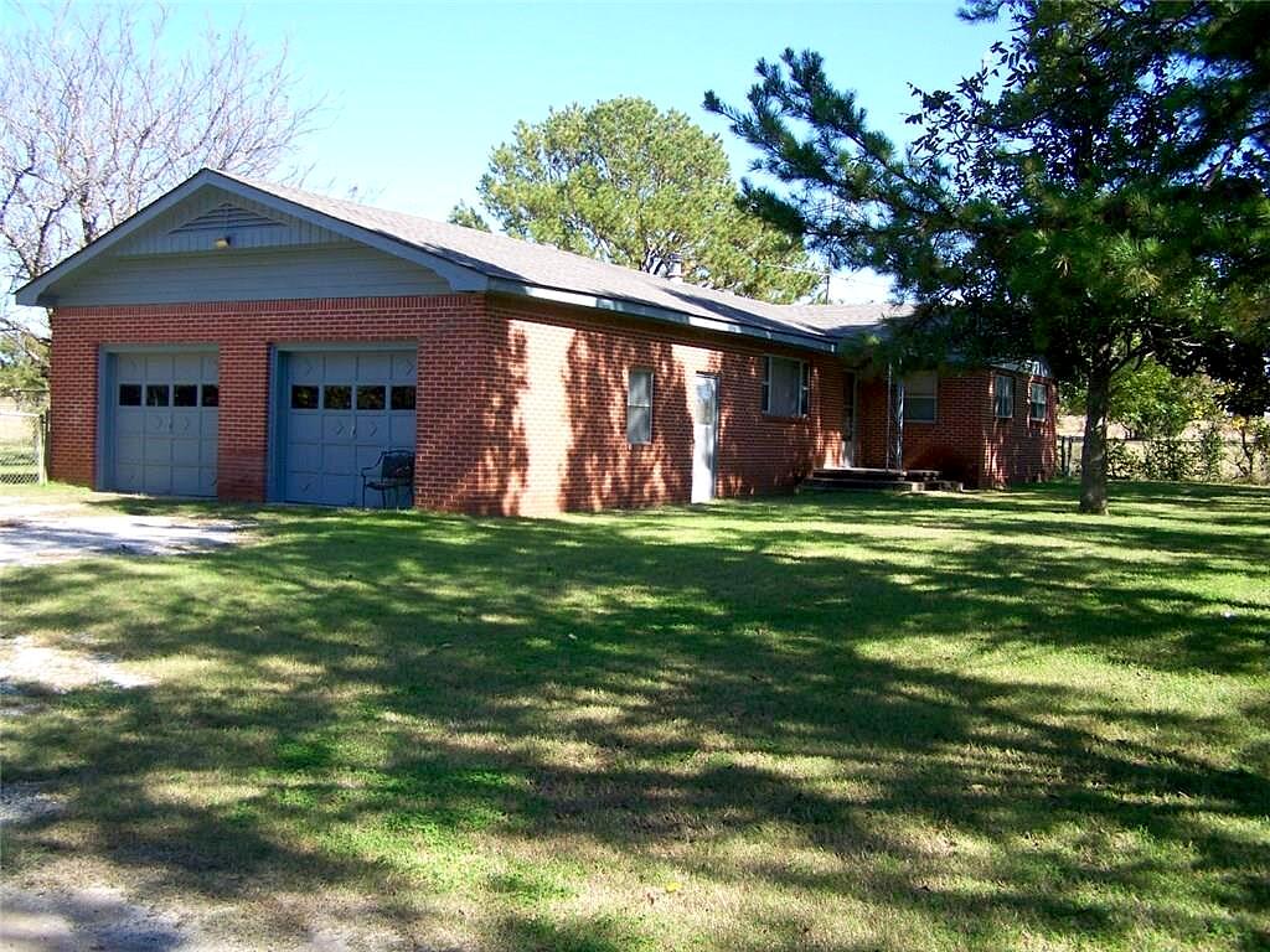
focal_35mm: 38
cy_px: 476
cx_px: 635
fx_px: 1394
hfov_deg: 49.0
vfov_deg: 37.7
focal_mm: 6.3
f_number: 2.8
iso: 64
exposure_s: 1/250
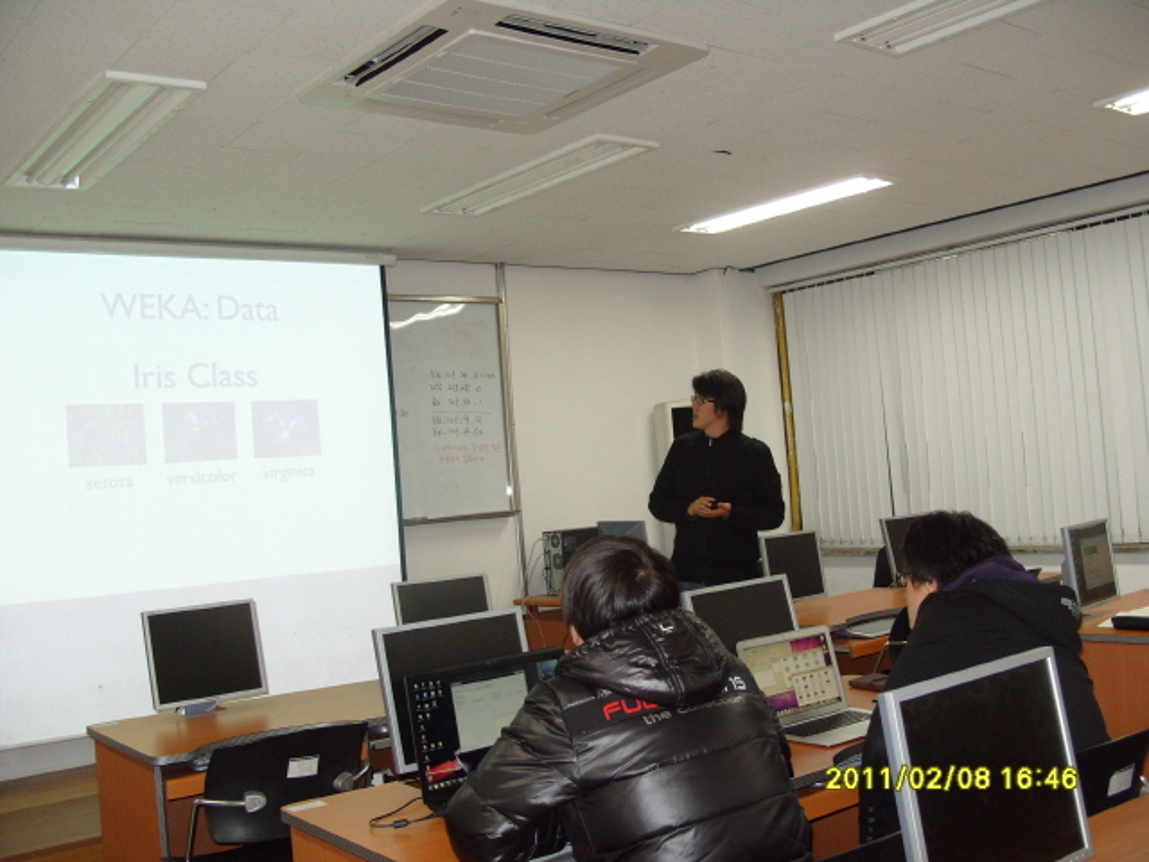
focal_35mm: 35
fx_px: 1162
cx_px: 574
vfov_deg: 40.7
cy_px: 431
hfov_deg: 52.6
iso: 100
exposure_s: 1/45
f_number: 2.8
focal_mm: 7.8
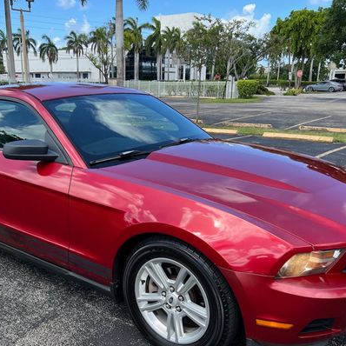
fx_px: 418
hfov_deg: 44.8
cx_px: 145
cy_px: 207
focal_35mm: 37
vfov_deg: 44.7
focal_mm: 5.7
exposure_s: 1/1147
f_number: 1.5
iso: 50
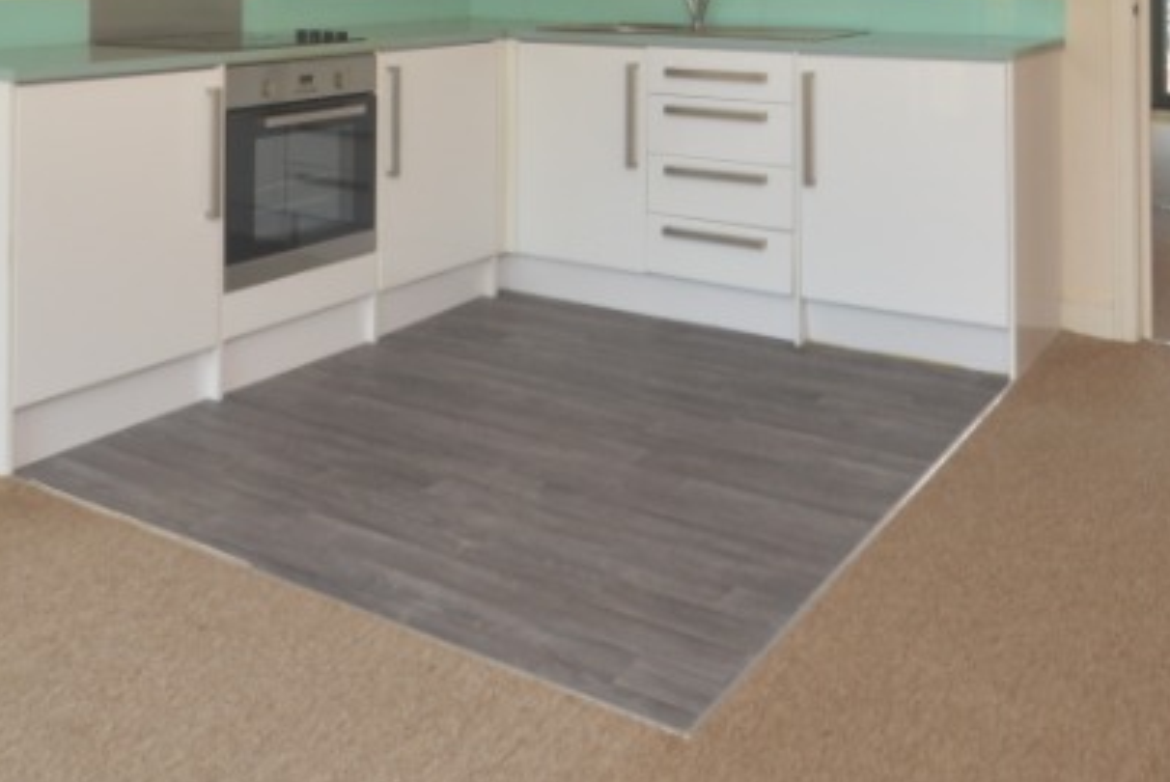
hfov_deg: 50.7
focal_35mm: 38
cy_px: -113
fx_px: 1236
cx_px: 582
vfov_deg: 30.7
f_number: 4
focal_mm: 10
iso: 220
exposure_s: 1/60
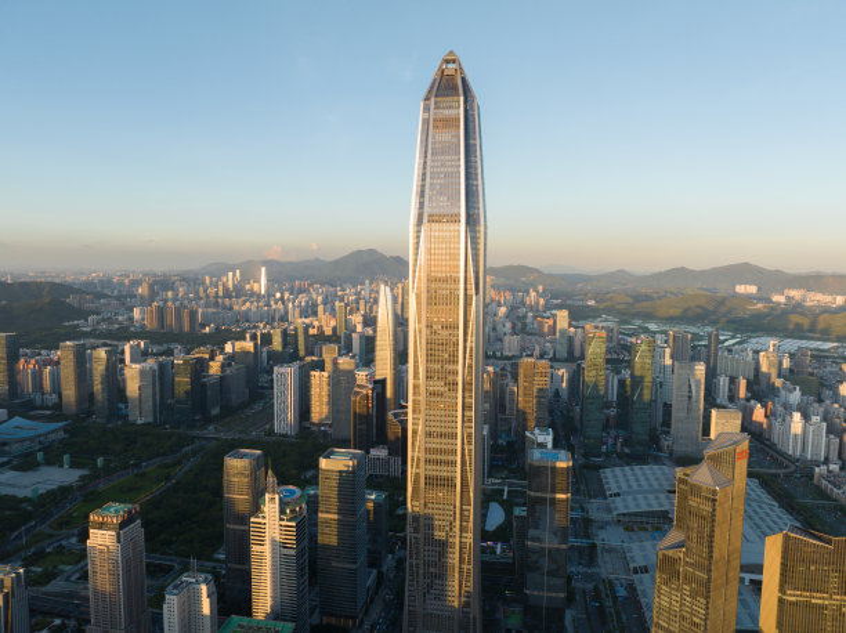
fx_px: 586
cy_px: 316
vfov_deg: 56.7
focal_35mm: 24
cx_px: 423
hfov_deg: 71.6
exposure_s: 1/320
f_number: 2.8
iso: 150
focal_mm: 12.29
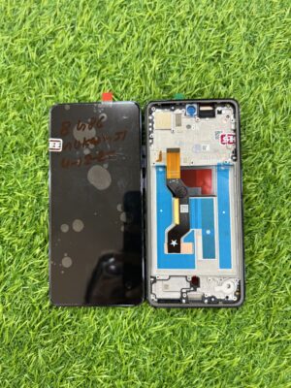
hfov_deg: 56.8
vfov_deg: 71.6
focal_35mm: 24
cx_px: 146
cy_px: 194
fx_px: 269
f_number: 1.78
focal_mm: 6.76
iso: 160
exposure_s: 1/50
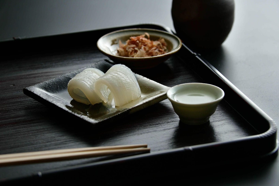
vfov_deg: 15.2
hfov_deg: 22.6
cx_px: 140
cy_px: 93
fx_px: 697
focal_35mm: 90
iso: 100
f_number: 6.3
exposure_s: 1/200
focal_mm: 60
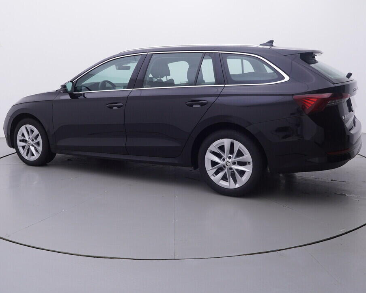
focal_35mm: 34
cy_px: 113
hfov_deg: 53.2
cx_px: 175
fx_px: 365
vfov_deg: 43.3
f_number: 5
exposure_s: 1/80
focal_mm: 15
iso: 200
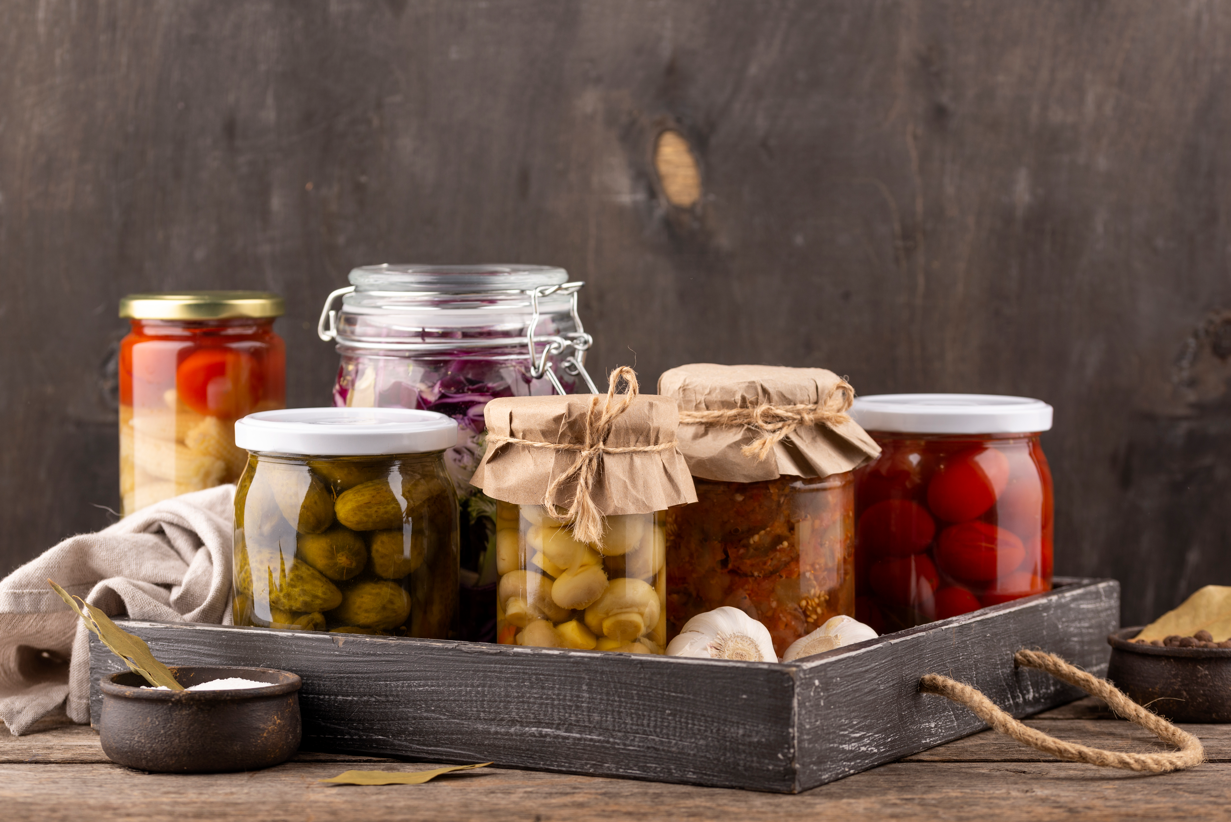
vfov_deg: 13.1
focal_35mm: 105
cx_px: 616
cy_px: 411
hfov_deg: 19.4
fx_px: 3592
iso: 100
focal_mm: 105
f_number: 9
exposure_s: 1/125
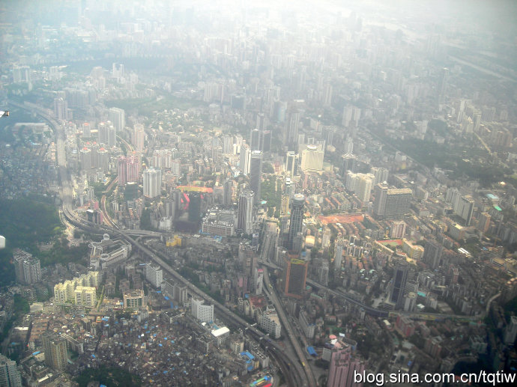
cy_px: 194
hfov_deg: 49.0
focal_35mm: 38
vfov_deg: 37.7
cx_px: 258
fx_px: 567
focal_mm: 6.3
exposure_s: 1/295
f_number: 3.2
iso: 50
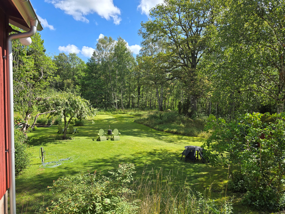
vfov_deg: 58.9
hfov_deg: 73.9
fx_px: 189
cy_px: 107
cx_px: 142
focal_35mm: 23
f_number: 1.7
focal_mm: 6.3
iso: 12
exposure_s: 1/466
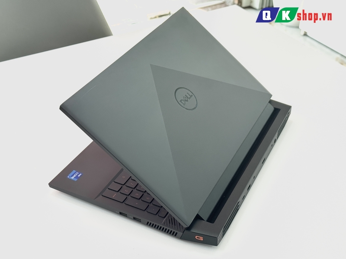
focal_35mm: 48
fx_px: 480
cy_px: 130
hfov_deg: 39.7
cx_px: 173
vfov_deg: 30.3
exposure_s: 1/172
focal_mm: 6.76
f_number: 1.78
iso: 64
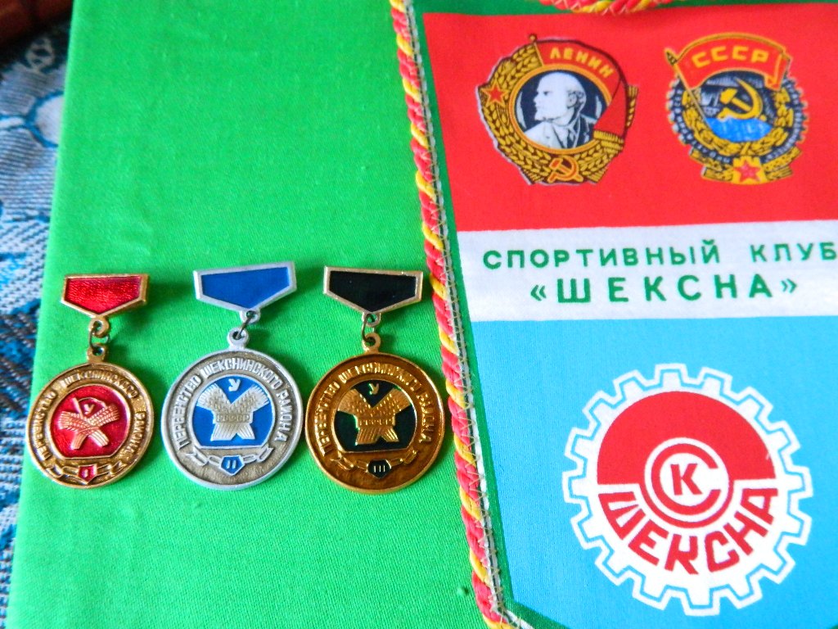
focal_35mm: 31
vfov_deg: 45.4
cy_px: 314
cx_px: 419
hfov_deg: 58.4
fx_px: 750
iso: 640
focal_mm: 5.6
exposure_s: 1/10
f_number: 3.2
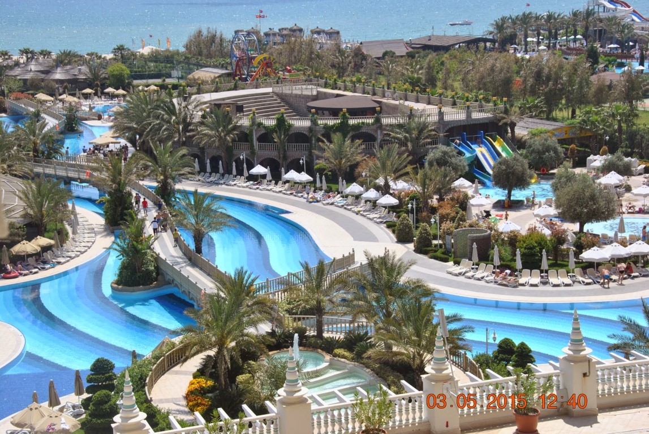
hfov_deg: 28.0
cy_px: 217
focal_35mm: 72
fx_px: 1300
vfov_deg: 19.0
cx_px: 324
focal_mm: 48
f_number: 9
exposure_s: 1/320
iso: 100
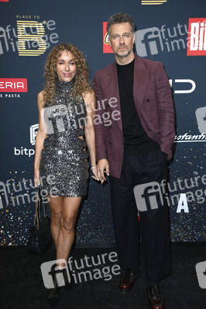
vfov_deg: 44.5
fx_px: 378
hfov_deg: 30.5
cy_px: 154
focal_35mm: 44
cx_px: 103
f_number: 5.6
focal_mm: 44
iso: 320
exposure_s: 1/250
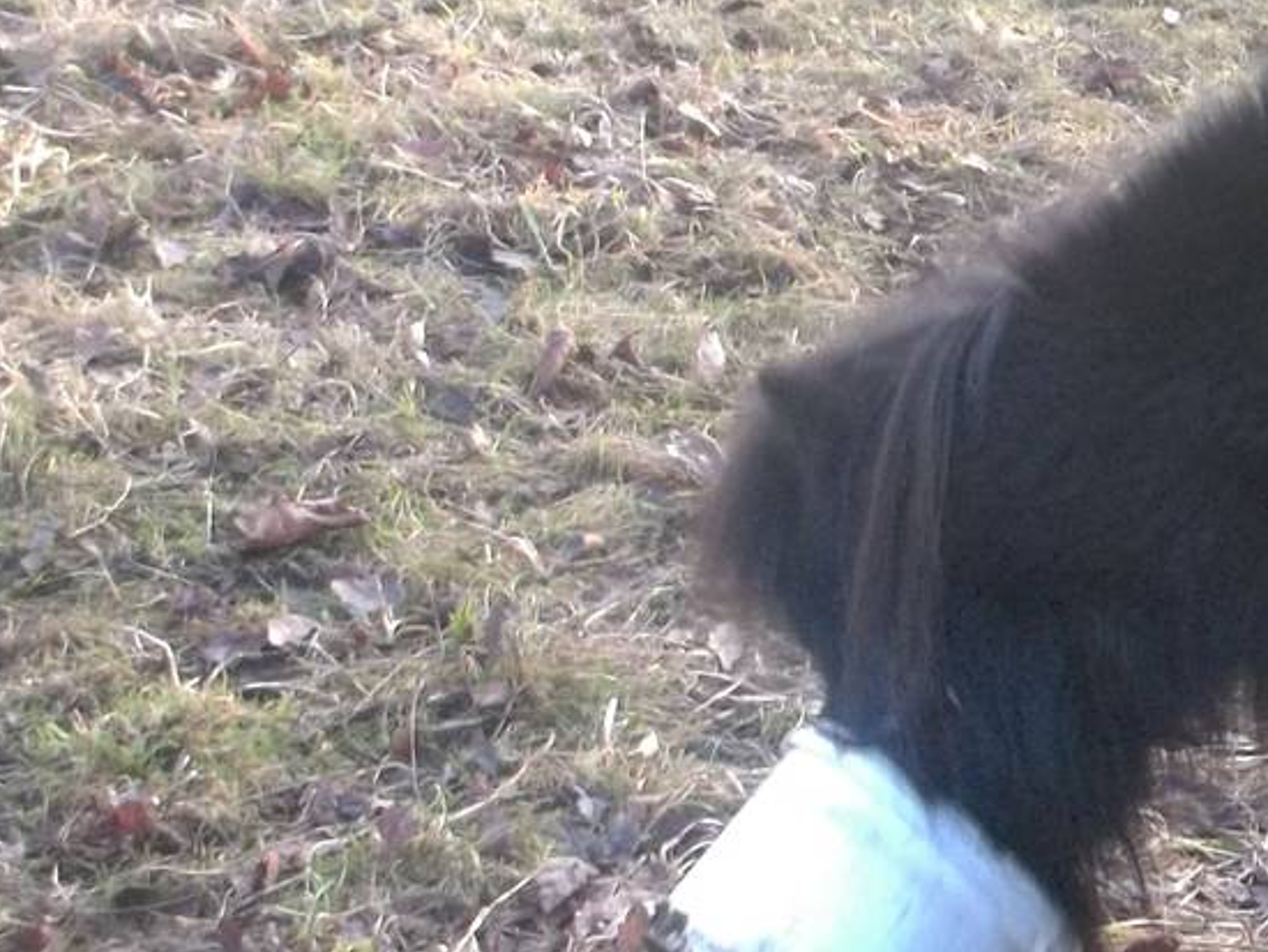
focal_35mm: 96
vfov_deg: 15.4
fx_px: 3518
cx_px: 1644
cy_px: 491
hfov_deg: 18.9
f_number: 3.3
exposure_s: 1/25
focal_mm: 5.9
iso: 160
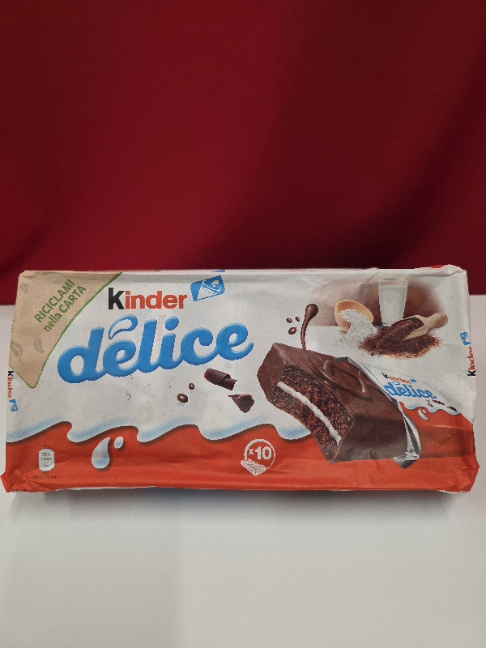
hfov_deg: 58.9
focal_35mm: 23
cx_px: 243
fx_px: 431
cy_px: 324
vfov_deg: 73.9
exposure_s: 1/101
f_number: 1.7
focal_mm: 6.3
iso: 320
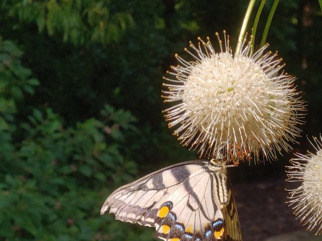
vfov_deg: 14.2
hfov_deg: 19.1
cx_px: 161
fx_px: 958
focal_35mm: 103
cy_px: 212
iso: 50
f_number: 2.4
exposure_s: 1/195
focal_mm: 5.88
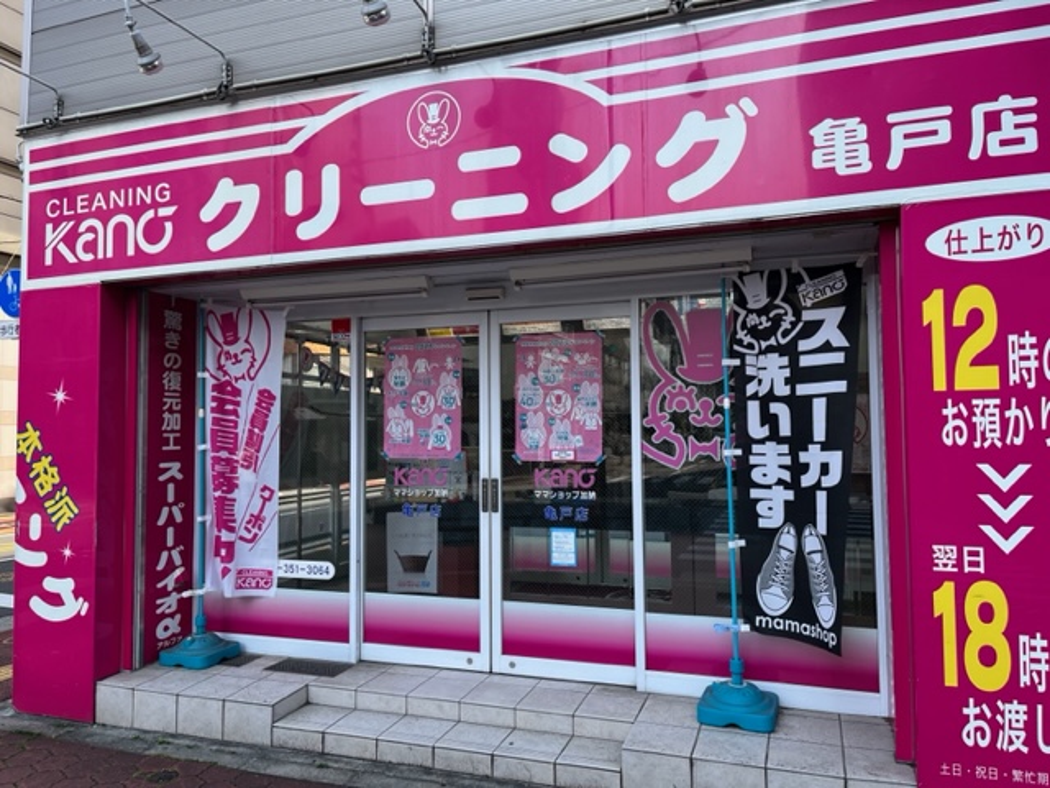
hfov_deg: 67.3
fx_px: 789
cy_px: 394
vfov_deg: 53.1
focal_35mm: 26
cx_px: 525
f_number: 1.6
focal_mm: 5.1
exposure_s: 1/787
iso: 50
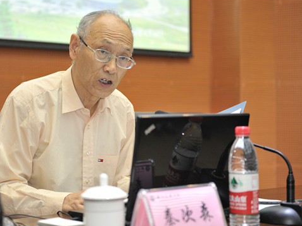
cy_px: 107
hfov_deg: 25.9
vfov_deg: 19.6
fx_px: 654
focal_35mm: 75
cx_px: 118
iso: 1000
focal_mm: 62
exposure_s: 1/125
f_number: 2.8
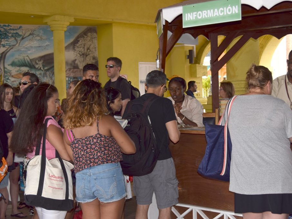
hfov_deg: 31.2
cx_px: 149
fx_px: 523
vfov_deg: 23.7
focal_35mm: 62
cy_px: 110
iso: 100
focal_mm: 38
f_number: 5.6
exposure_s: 1/125
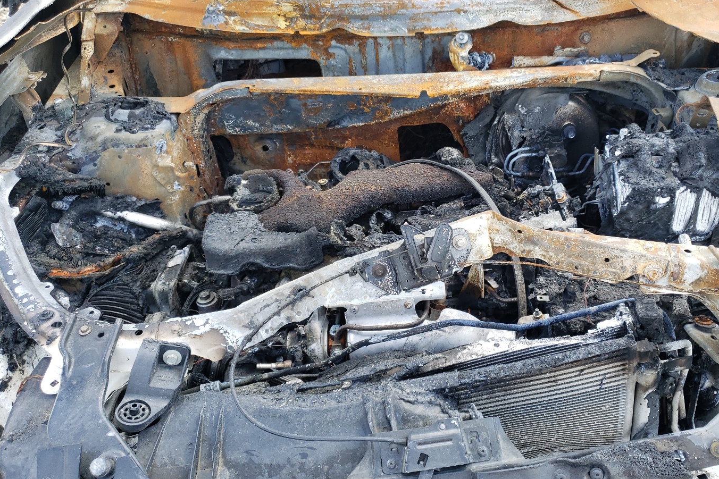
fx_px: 639
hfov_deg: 58.3
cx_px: 424
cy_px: 207
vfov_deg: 41.0
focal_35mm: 32
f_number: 1.5
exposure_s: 1/294
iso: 50
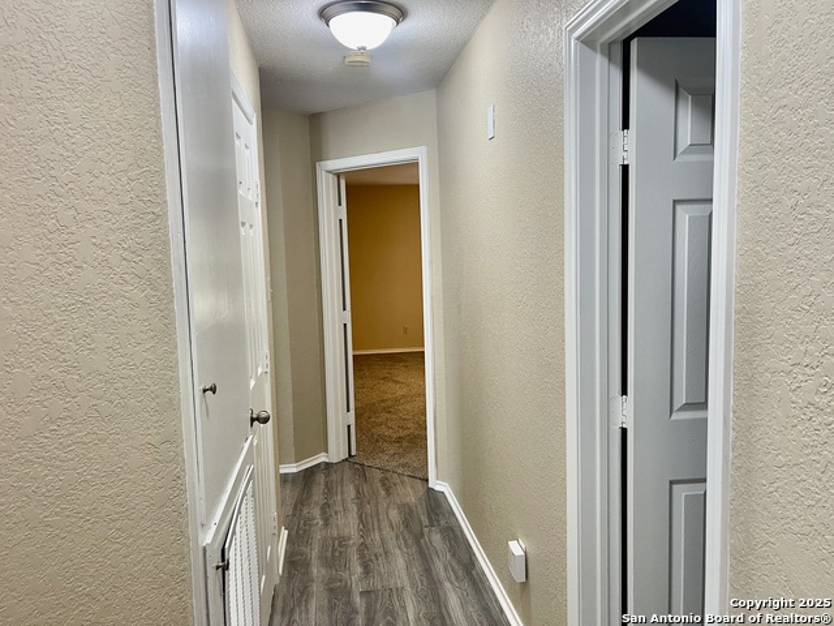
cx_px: 417
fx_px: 602
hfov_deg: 69.4
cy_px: 313
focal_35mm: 25
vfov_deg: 54.9
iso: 100
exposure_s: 1/60
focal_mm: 5.1
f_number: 1.6
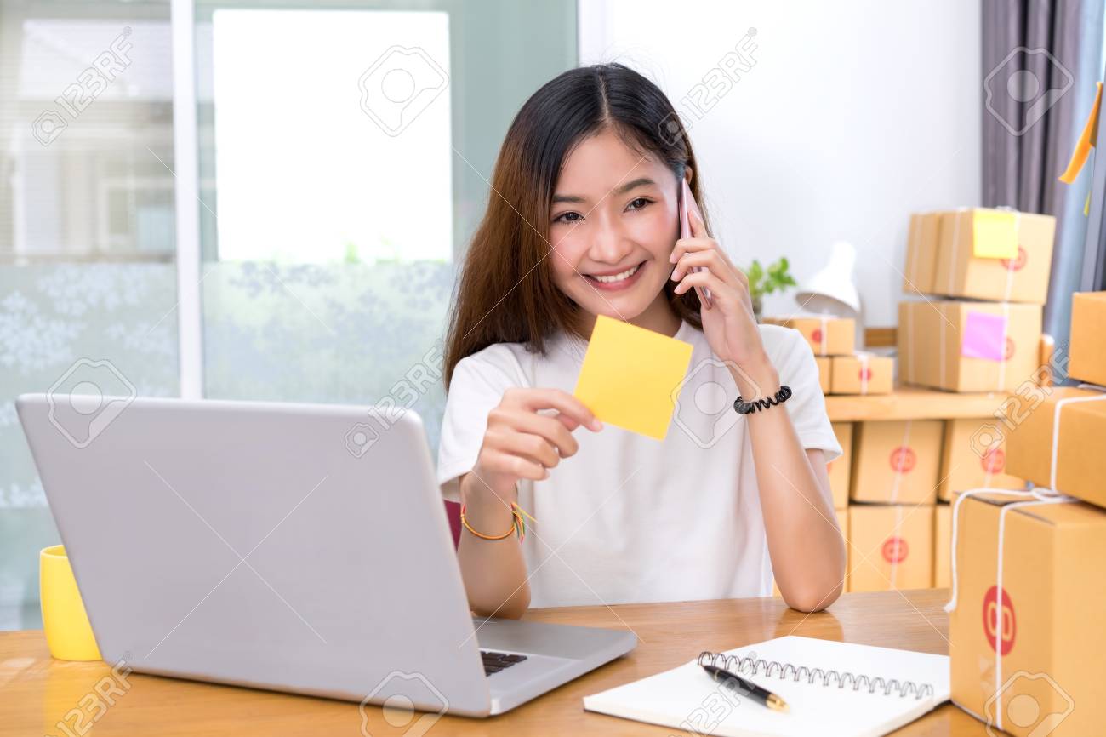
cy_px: 368
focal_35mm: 55
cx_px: 553
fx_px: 1689
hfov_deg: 36.3
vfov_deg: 24.6
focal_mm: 55
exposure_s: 1/250
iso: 320
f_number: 4.5
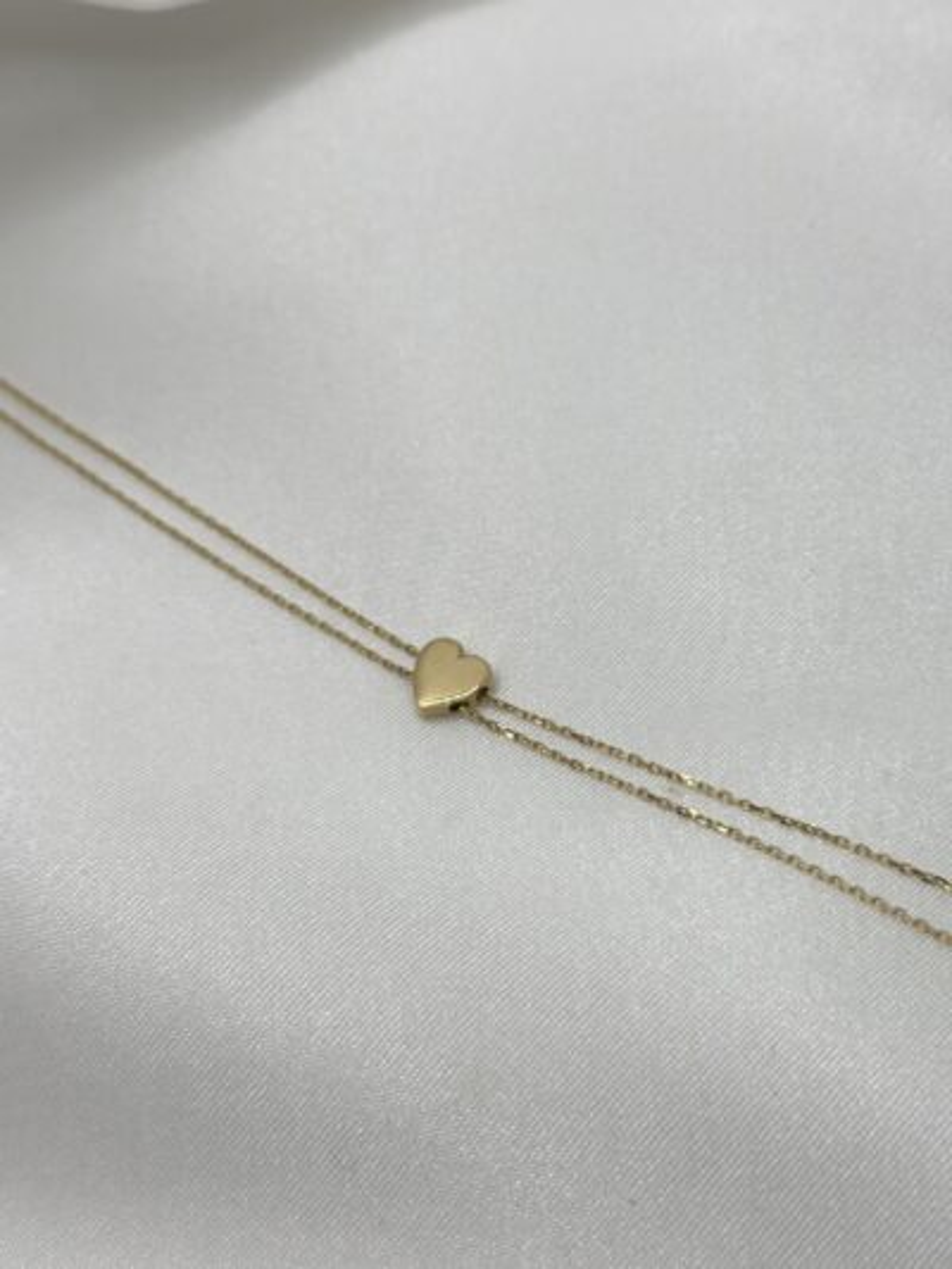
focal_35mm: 48
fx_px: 1759
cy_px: 634
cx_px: 476
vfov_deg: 39.6
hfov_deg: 30.3
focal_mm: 6.86
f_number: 1.78
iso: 80
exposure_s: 1/2028
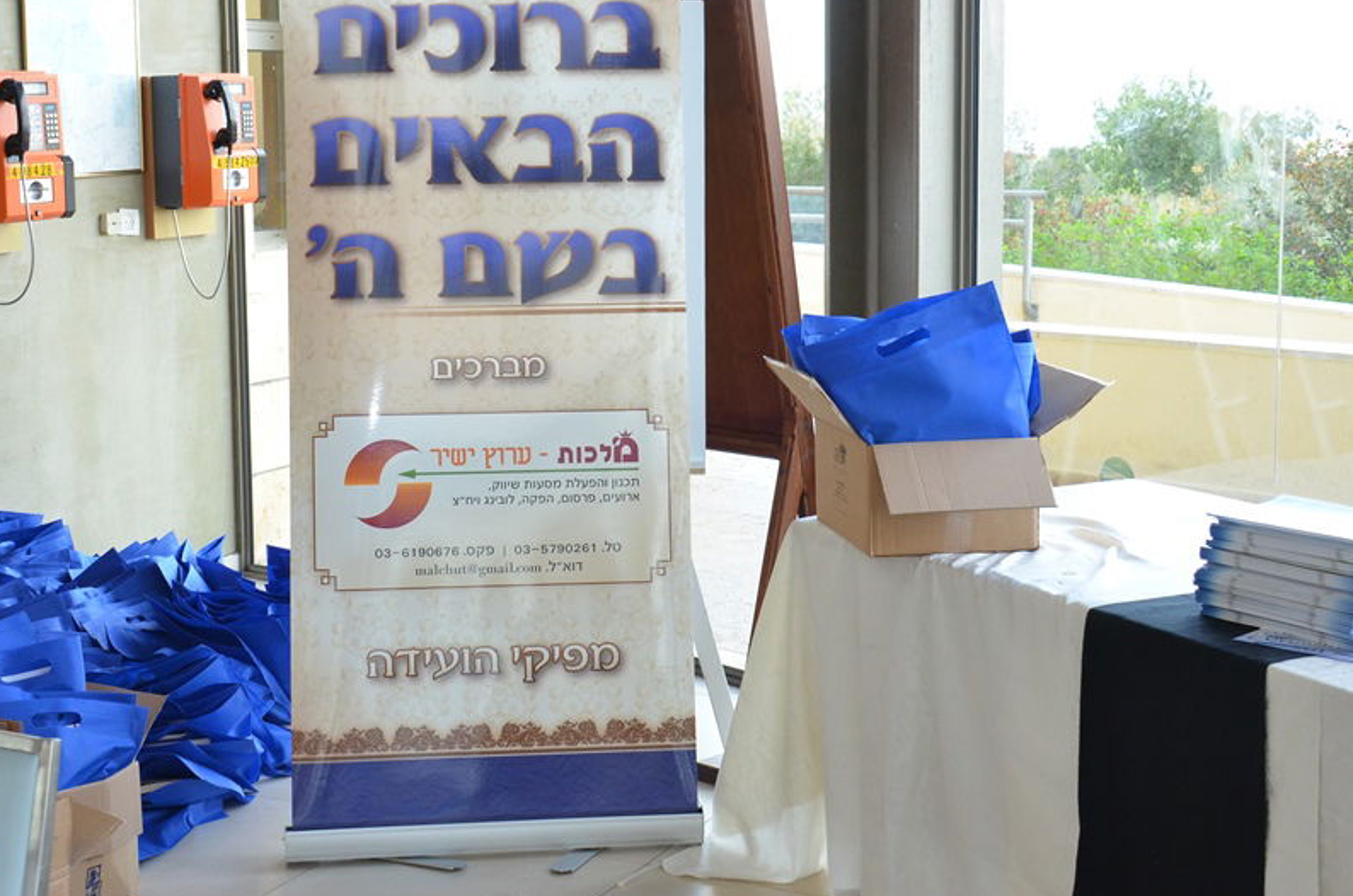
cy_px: 351
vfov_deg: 23.2
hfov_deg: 34.4
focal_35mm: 58
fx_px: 2175
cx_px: 549
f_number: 7.1
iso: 1000
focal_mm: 30
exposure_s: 1/125
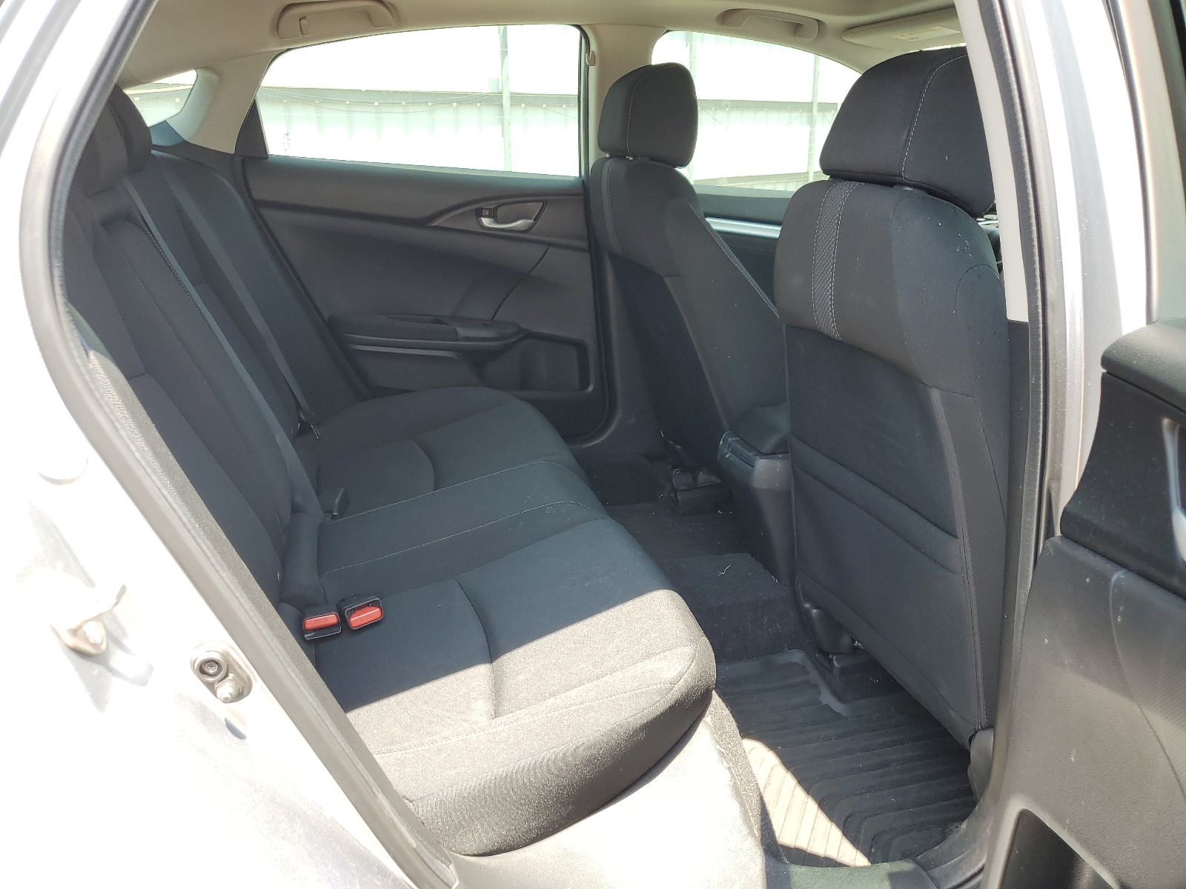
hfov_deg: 67.3
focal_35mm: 26
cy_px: 444
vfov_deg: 53.1
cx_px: 593
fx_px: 891
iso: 50
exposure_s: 1/213
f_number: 1.5
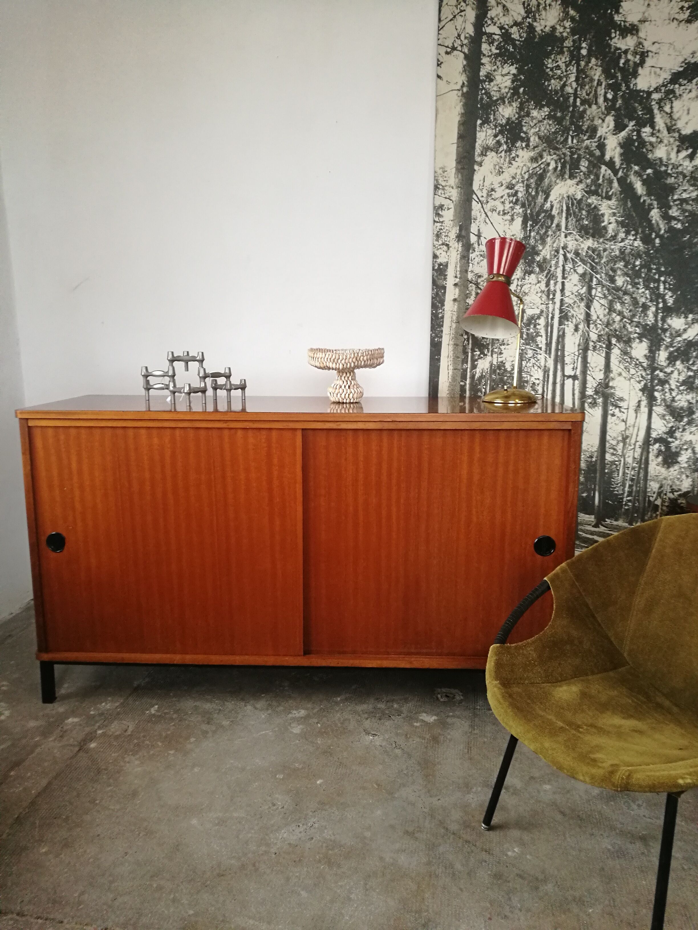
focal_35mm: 27
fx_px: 726
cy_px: 465
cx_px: 349
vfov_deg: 65.3
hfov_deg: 51.4
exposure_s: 1/33.3
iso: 250
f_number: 2.2
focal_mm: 4.5
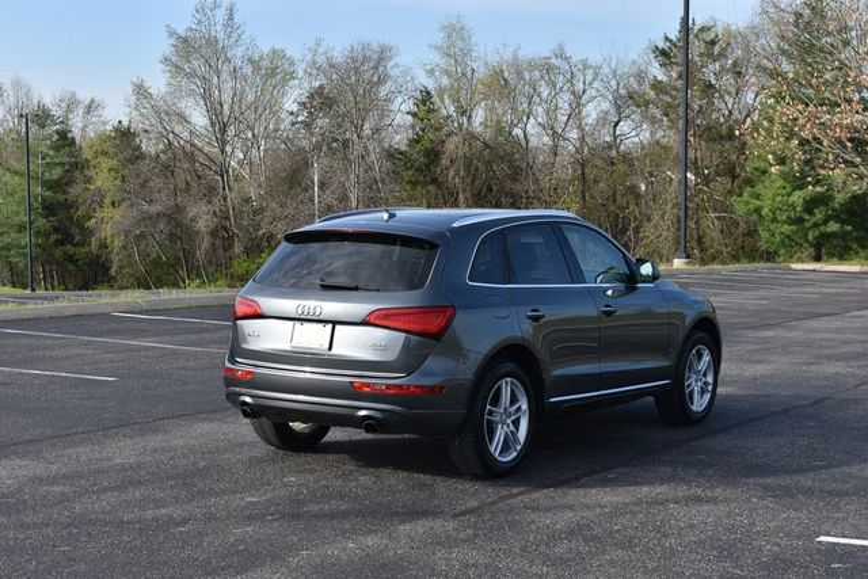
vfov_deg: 22.6
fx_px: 1447
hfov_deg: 33.4
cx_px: 434
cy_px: 290
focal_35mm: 60
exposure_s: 1/250
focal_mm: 40
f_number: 8
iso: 110
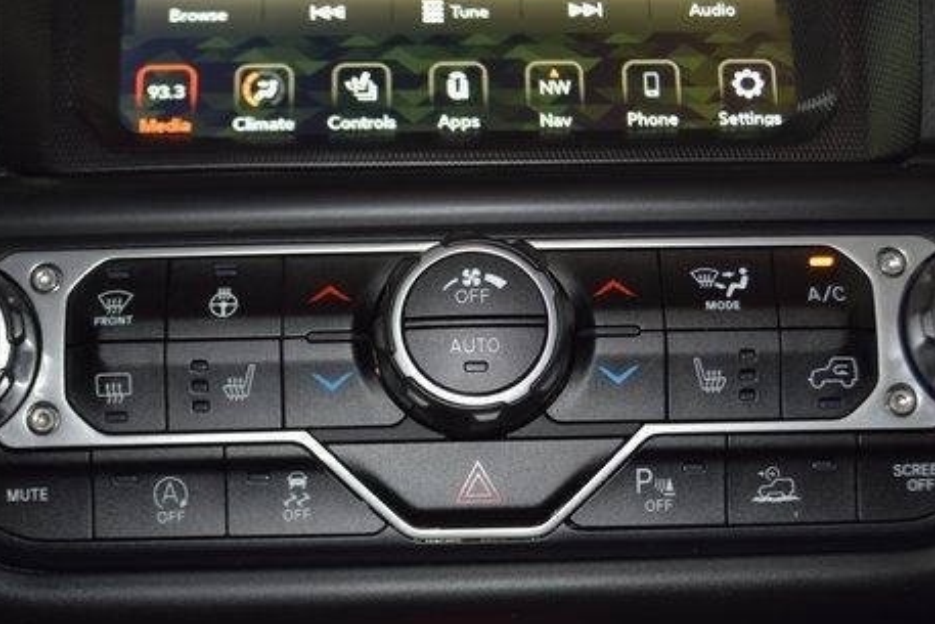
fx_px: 1637
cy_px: 418
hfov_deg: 31.9
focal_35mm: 63
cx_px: 479
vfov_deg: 21.5
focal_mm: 30
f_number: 4.5
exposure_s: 1/30
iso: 560
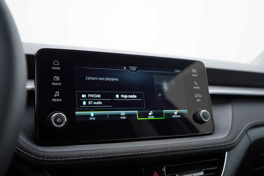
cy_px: 88
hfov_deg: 53.1
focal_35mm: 36
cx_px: 132
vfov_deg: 36.9
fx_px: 264
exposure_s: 1/50
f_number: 3.2
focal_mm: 24
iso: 125
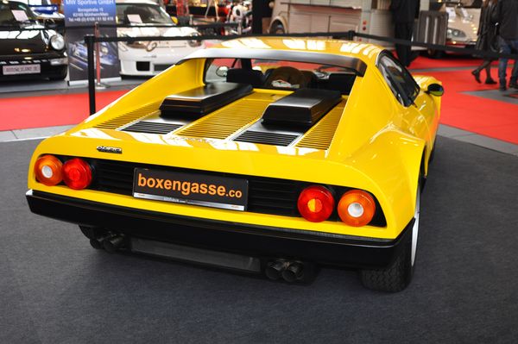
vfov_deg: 31.8
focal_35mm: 42
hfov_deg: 46.4
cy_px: 172
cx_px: 259
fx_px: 604
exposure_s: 1/80
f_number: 3.5
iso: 800
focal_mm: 28
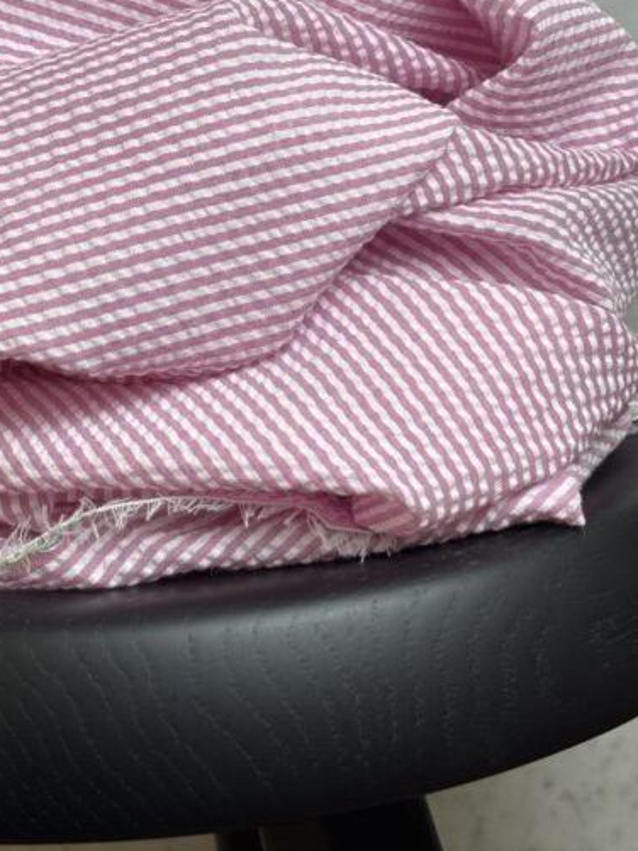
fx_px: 2039
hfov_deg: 17.8
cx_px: 243
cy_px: 236
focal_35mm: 83
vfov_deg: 23.4
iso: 40
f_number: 1.6
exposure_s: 1/121
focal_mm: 5.96
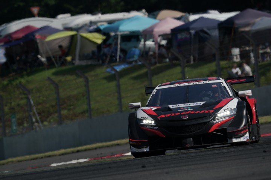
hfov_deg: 3.4
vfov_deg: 2.3
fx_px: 4516
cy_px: 90
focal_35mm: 600
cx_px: 136
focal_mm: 600
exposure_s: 1/1000
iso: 200
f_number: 10
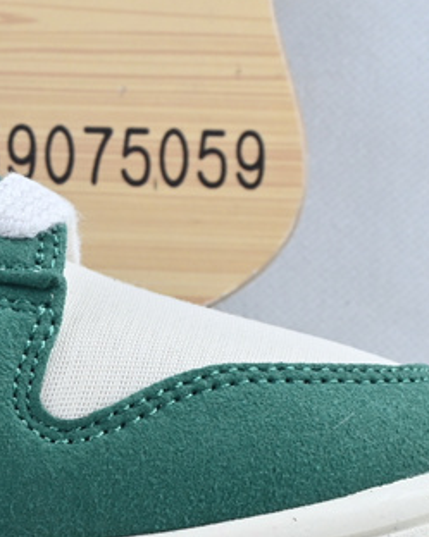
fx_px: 2842
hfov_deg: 8.3
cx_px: -376
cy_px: 320
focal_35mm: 179
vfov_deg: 10.8
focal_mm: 33
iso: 100
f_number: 10
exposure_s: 1/13
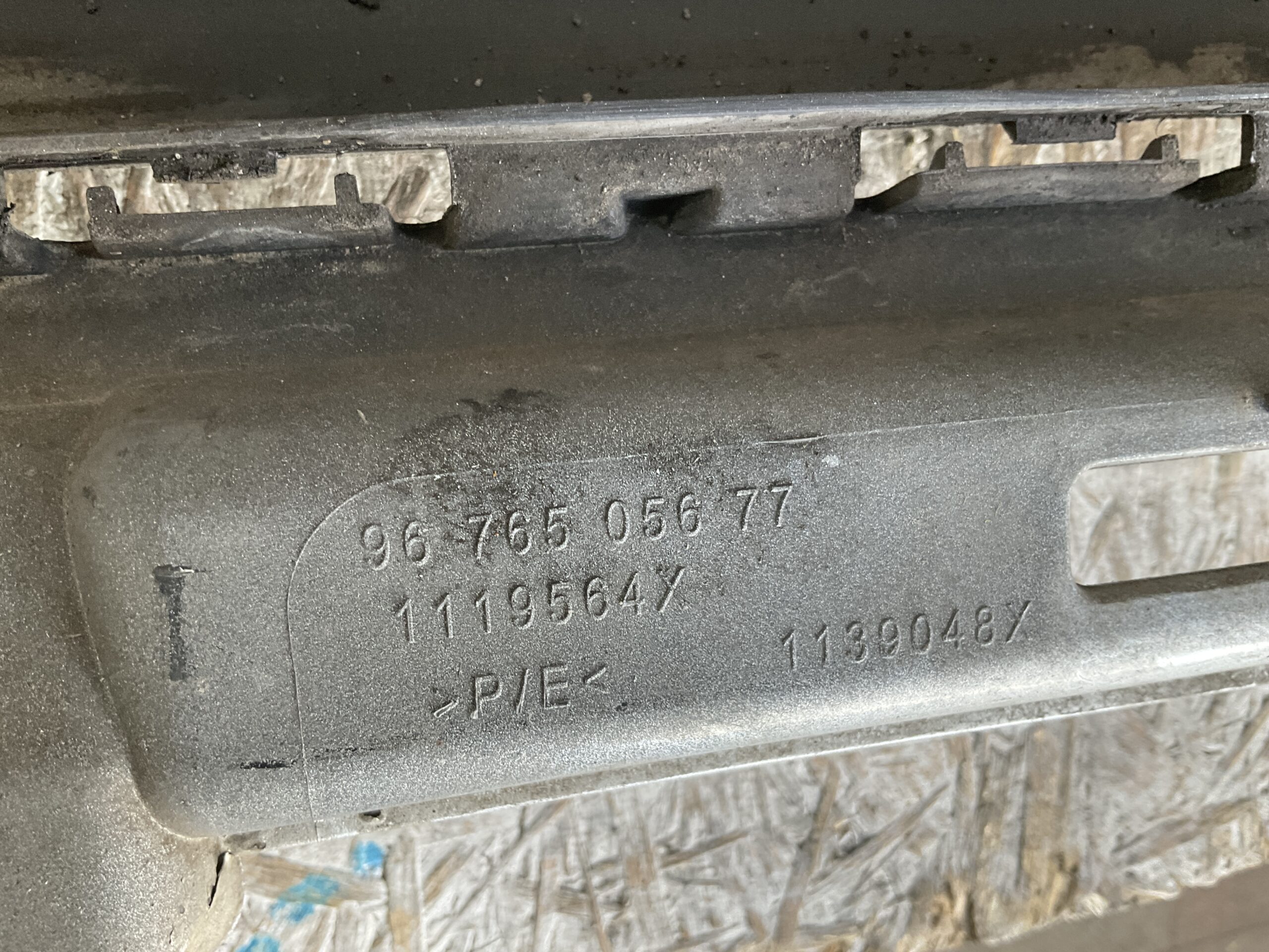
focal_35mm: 29
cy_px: 476
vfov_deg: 48.2
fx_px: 1063
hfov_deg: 61.7
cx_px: 634
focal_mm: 3
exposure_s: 1/60
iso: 80
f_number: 1.8
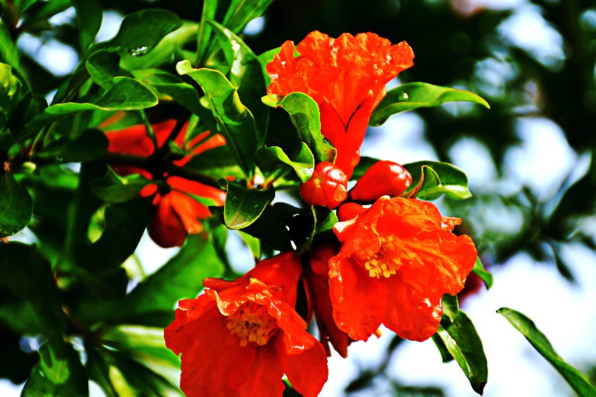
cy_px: 230
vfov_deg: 8.6
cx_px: 297
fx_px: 2627
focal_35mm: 159
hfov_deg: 12.9
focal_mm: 75
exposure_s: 1/160
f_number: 5
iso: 100
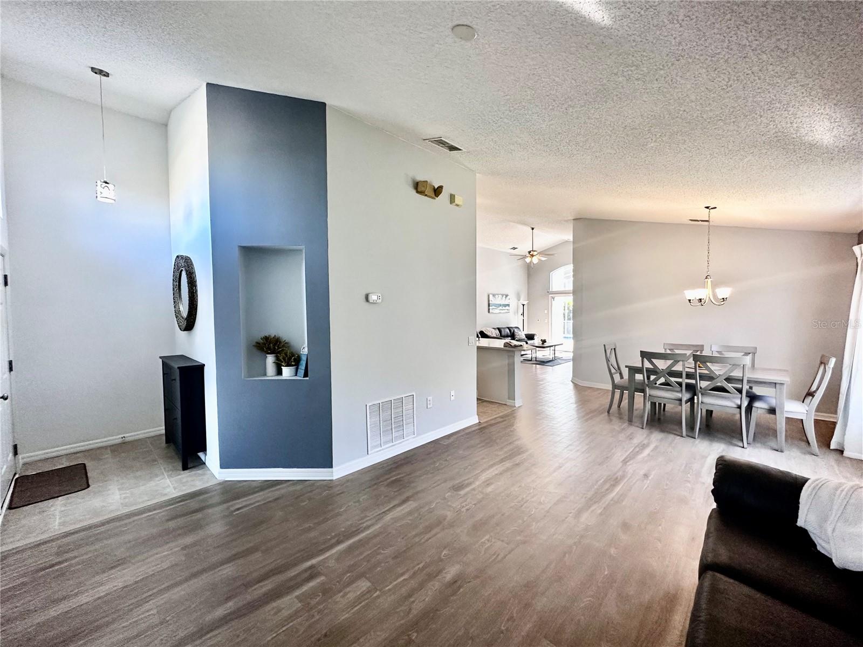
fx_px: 349
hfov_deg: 102.1
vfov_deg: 85.7
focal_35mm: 14
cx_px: 432
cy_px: 324
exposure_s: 1/120
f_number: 2.2
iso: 250
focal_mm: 2.22
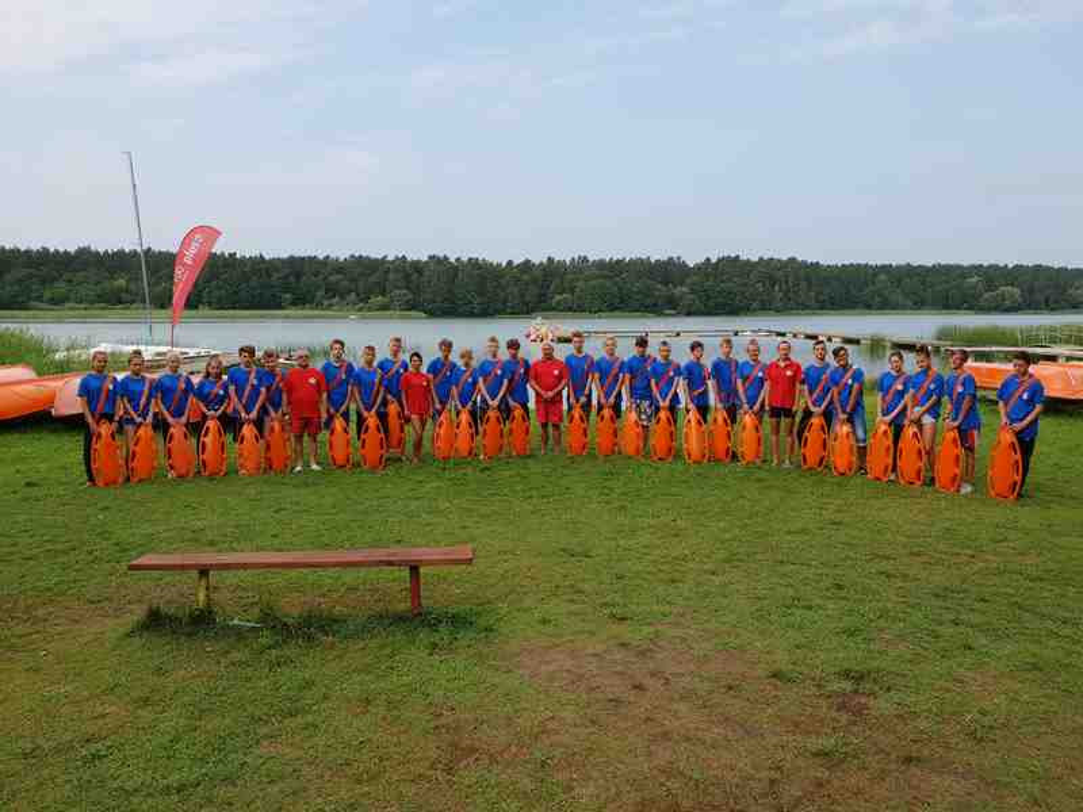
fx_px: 813
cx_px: 542
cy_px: 406
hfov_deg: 67.3
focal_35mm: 26
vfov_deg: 53.1
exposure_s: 1/701
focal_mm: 4.3
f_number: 2.4
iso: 50
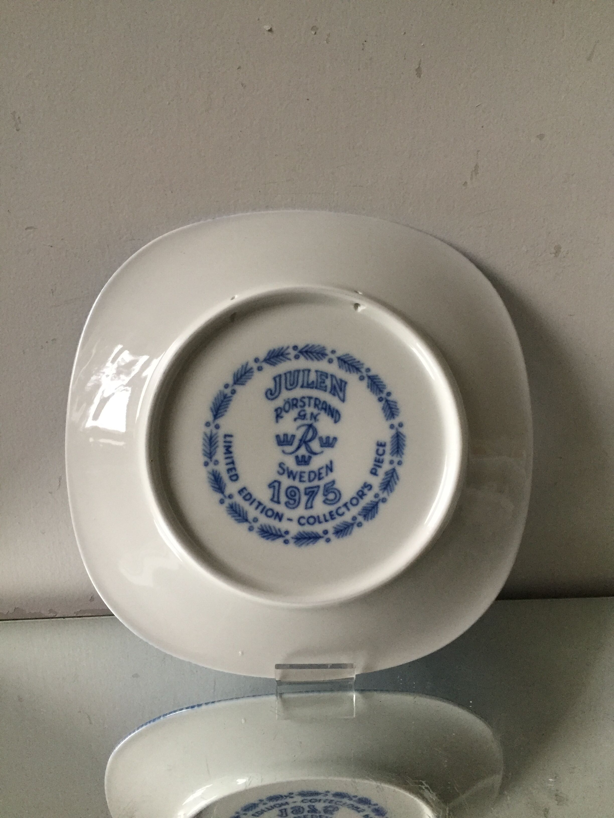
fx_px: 686
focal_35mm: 29
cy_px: 409
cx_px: 307
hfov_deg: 48.2
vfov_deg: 61.7
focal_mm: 4.15
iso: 200
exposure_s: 1/33
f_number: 2.2
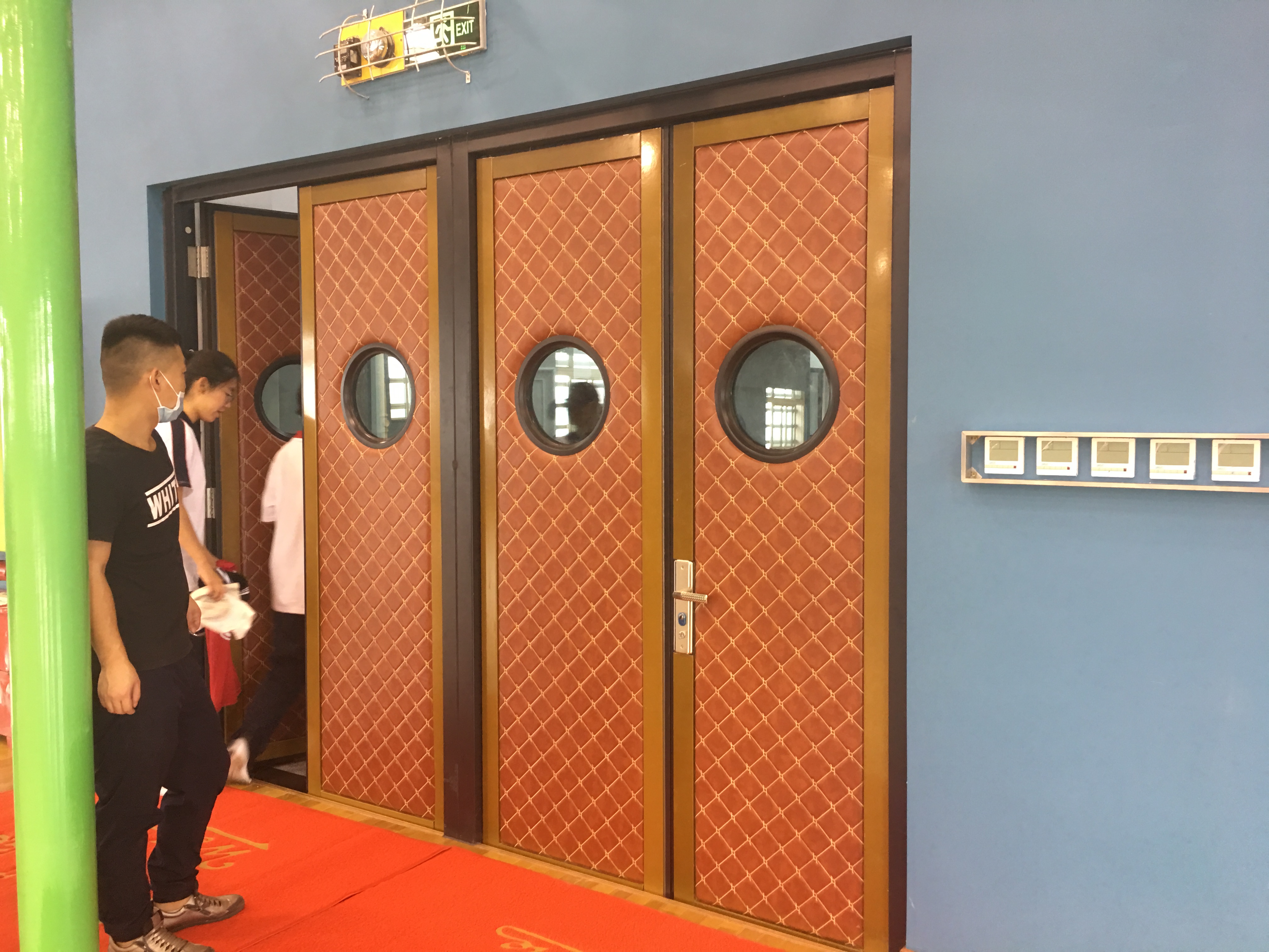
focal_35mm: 29
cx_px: 634
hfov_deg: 61.7
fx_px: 1063
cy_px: 476
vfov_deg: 48.2
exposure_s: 1/17
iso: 64
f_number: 2.2
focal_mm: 4.15
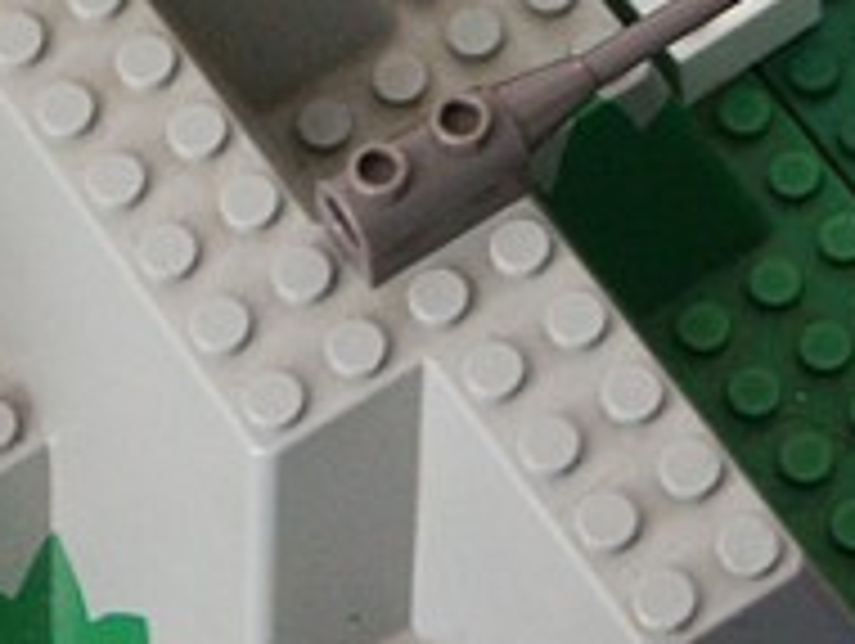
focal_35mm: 246
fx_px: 6084
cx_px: 104
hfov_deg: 8.0
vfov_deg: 6.0
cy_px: -252
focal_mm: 15.51
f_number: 3.6
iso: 200
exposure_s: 1/20
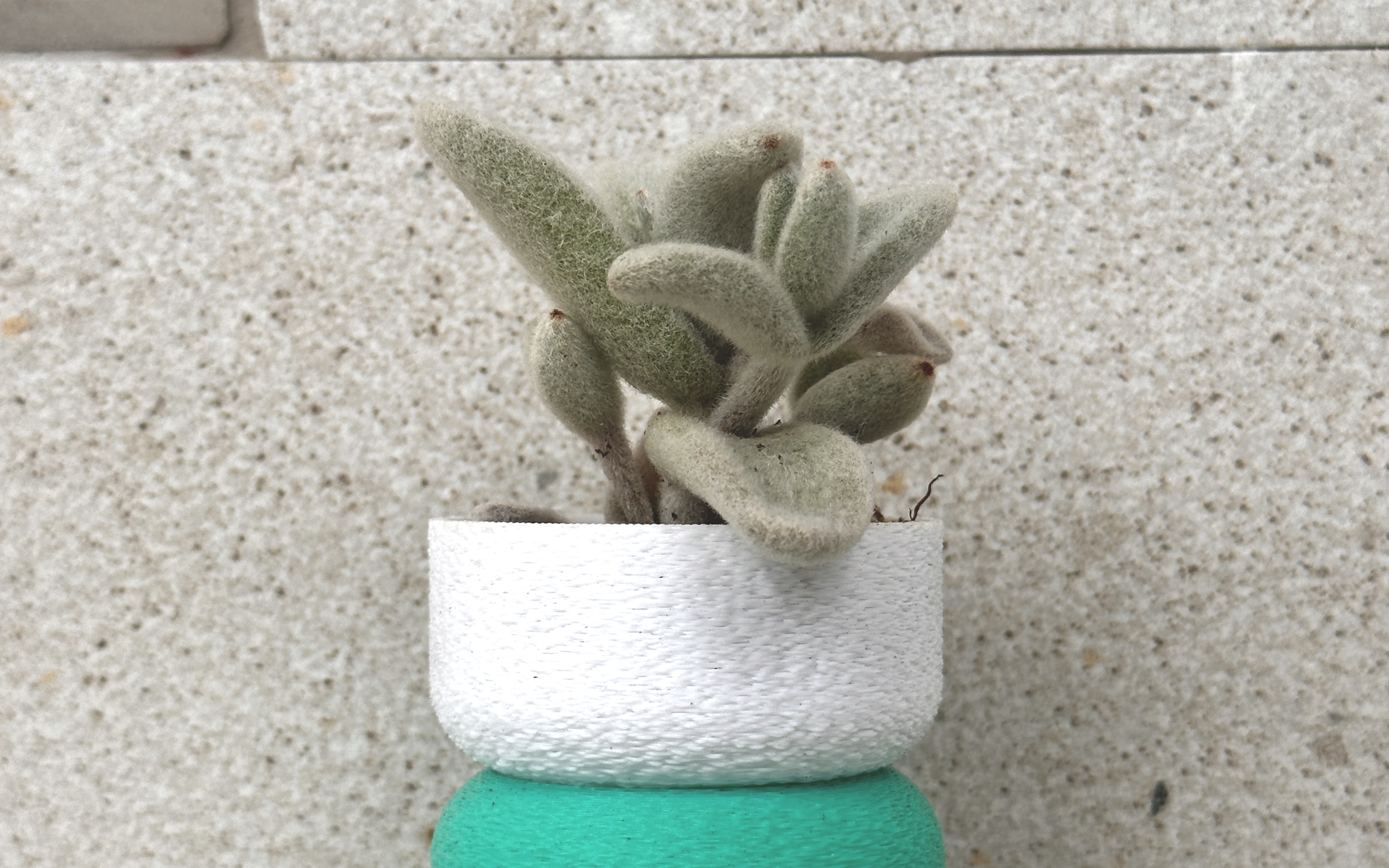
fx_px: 2574
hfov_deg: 30.2
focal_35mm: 68
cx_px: 694
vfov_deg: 19.1
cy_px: 487
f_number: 1.78
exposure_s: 1/699
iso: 64
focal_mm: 6.86
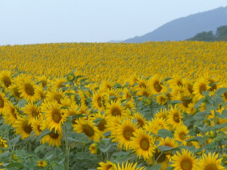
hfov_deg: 6.5
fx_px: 2000
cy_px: 185
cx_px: 275
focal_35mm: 305
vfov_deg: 4.9
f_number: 5.2
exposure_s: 1/100
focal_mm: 24.3
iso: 100
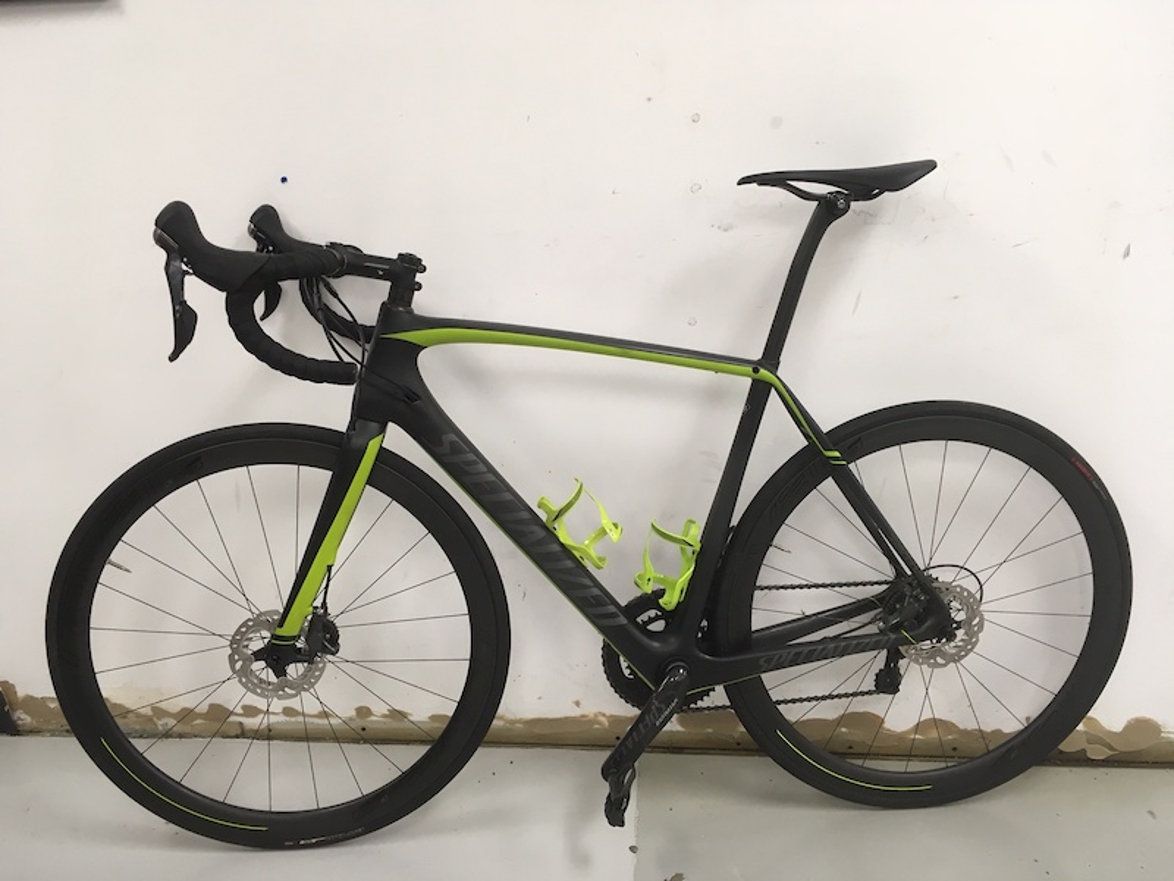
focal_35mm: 29
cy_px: 440
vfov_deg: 48.2
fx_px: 984
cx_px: 587
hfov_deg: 61.7
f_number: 2.2
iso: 50
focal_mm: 4.15
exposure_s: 1/30
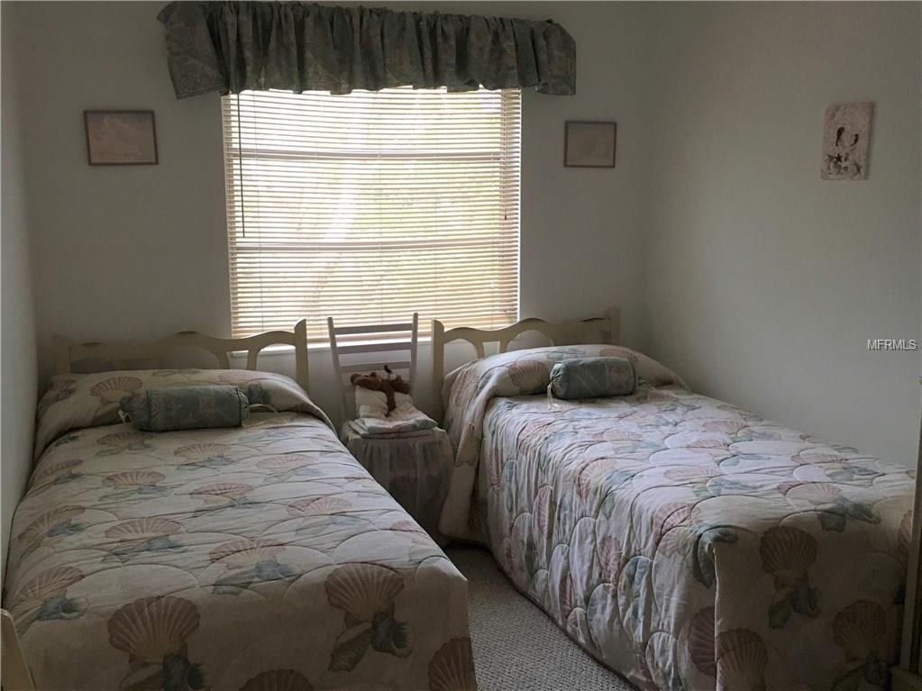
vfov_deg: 48.2
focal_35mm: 29
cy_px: 346
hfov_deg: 61.7
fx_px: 772
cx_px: 461
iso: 100
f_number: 2.2
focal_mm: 4.15
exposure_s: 1/30
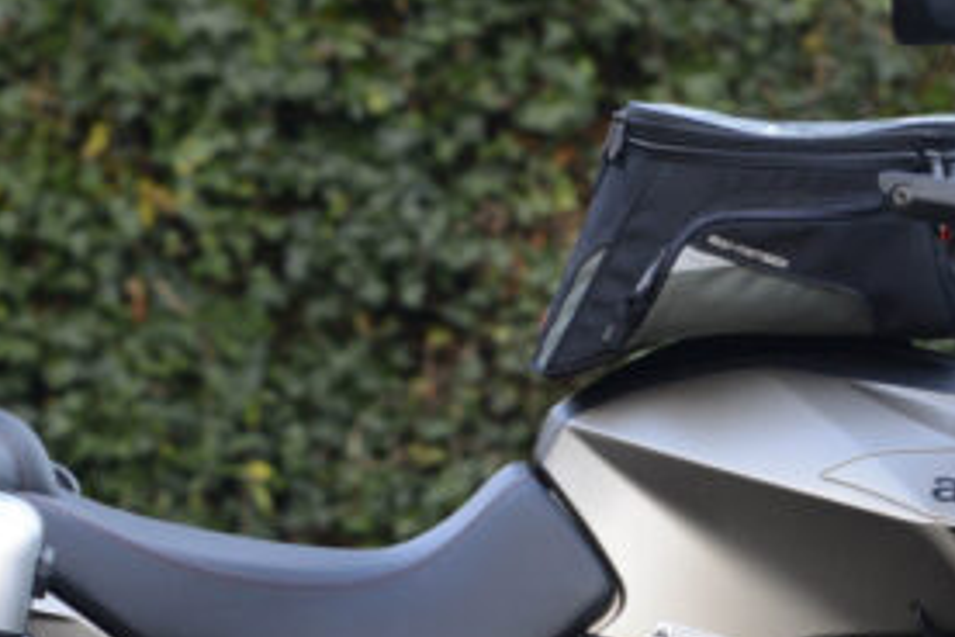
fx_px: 15385
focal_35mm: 580
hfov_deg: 3.6
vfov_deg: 2.4
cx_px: 478
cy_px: 756
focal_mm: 160
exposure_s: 1/200
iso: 640
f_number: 4.5
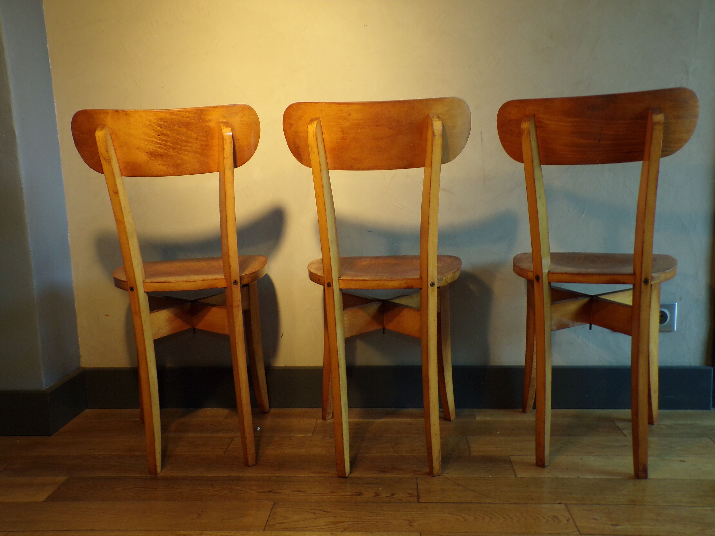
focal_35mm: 32
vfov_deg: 44.2
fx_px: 661
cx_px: 358
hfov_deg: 56.8
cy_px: 268
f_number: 3.2
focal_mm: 5.8
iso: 167
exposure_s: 1/34
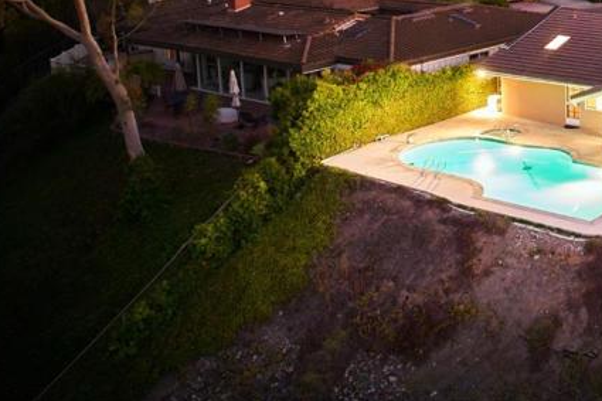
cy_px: -18
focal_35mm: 53
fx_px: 886
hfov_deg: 32.9
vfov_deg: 24.1
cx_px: 663
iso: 800
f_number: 2.8
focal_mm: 8.38
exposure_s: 1/8
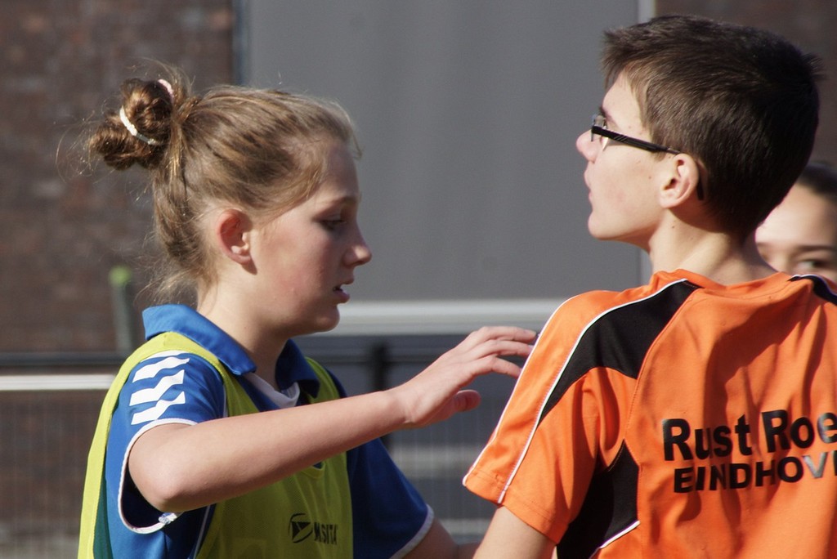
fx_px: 8723
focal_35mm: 375
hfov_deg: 5.5
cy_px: 280
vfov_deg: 3.7
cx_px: 418
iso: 200
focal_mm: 250
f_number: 11
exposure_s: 1/250
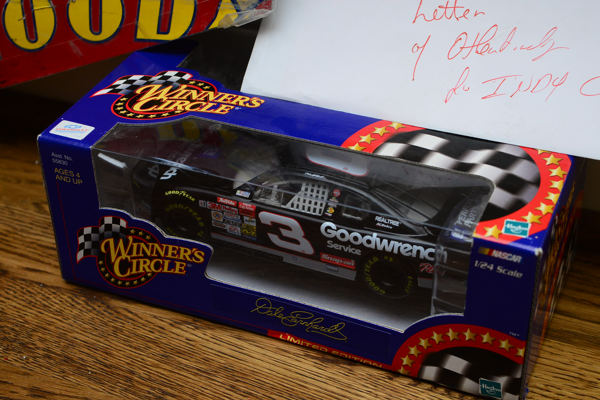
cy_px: 200
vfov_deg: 20.9
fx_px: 1084
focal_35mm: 65
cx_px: 300
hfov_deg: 30.9
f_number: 9
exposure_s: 1/125
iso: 2000
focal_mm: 65
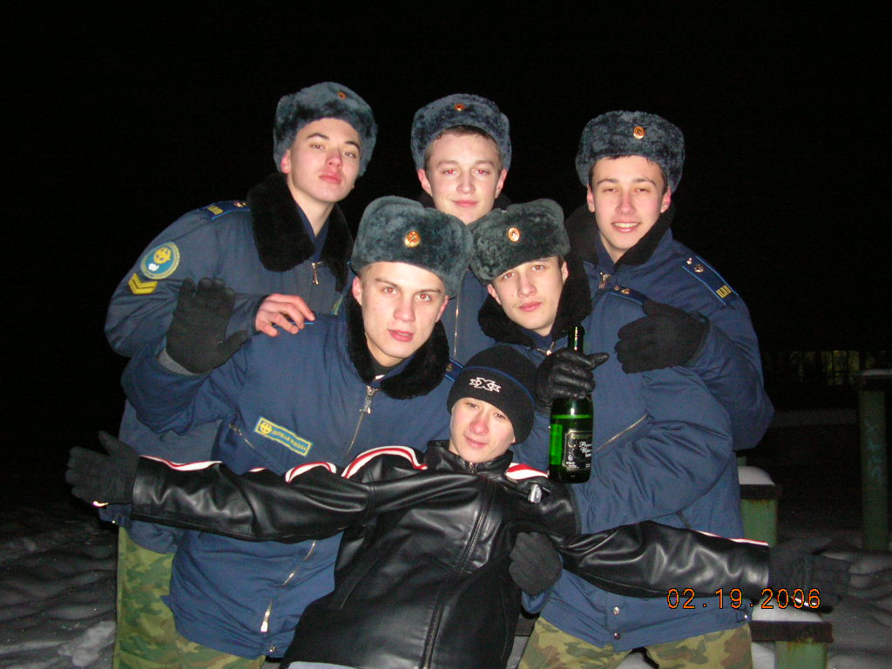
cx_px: 446
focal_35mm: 35
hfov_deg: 52.6
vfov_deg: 40.7
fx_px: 902
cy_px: 334
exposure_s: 1/60.1
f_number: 2.8
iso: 200
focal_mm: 5.8
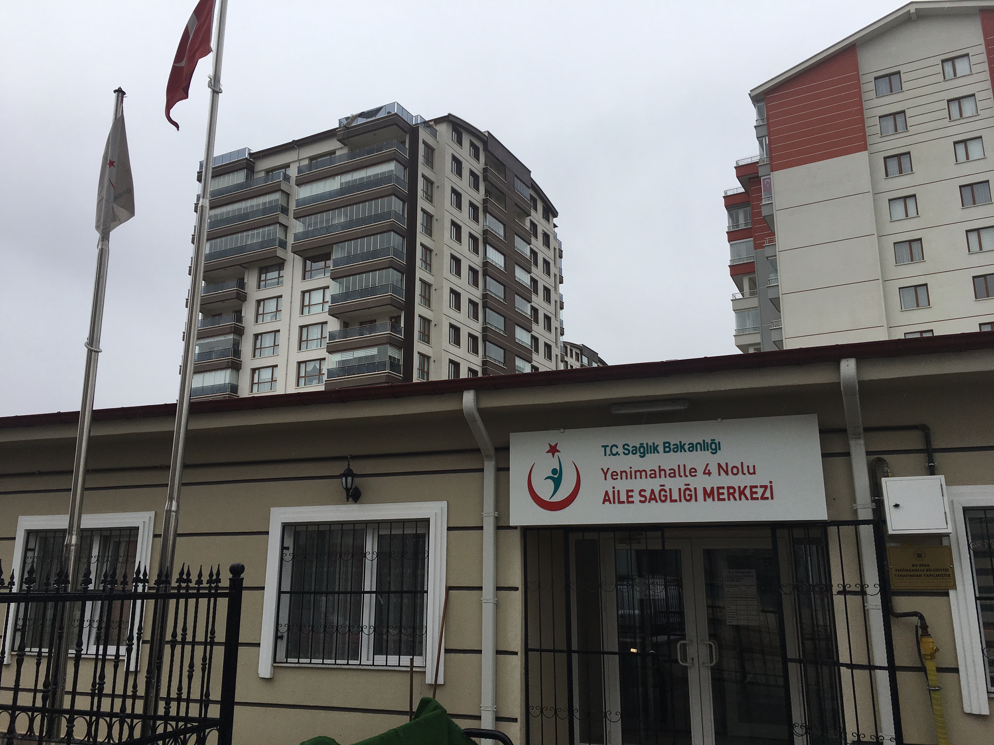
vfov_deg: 48.2
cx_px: 497
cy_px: 372
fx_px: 833
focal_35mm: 29
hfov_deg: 61.7
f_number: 2.2
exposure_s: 1/680
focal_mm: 4.15
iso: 25
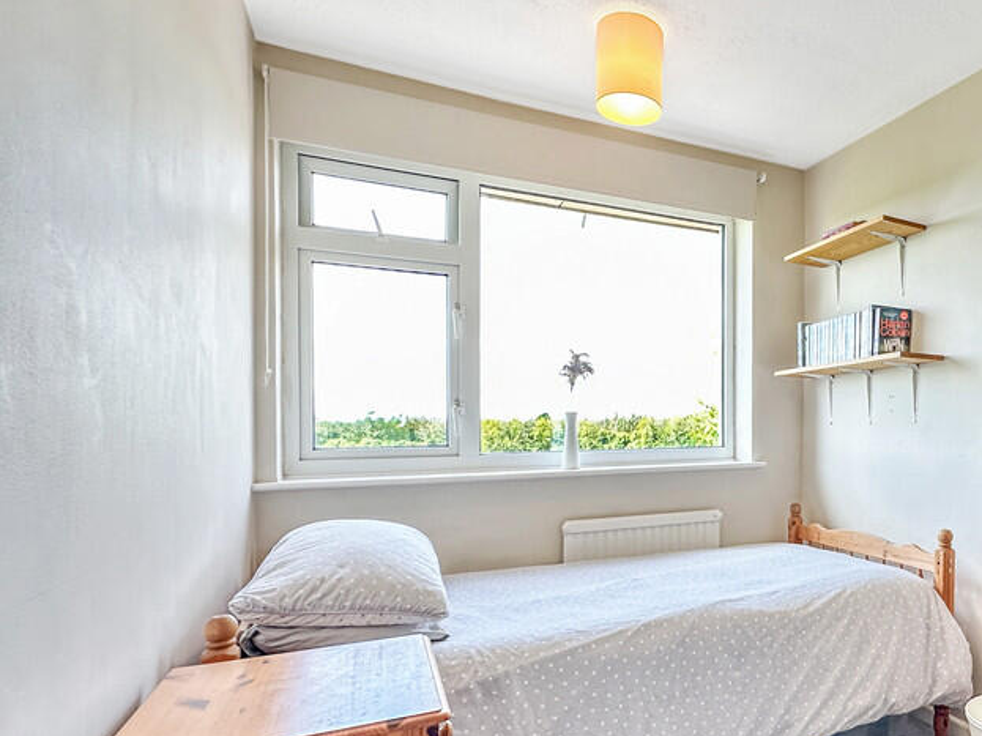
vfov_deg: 58.4
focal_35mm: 23
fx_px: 652
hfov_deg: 67.8
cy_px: 440
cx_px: 769
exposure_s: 1/100
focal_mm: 2.22
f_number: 2.2
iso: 160
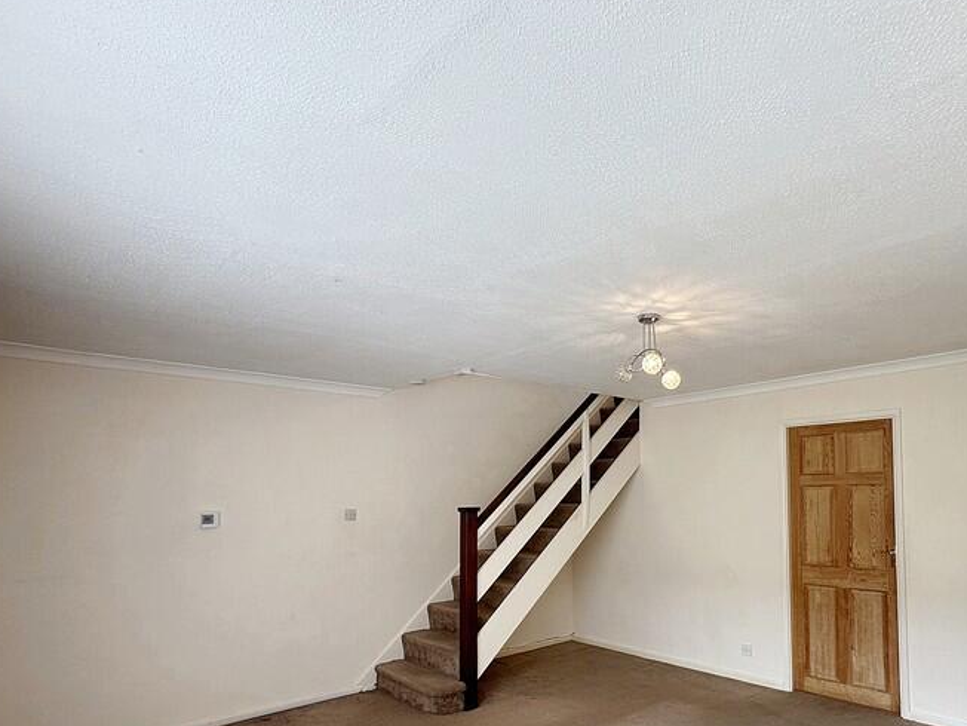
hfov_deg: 75.7
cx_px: 572
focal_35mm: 22
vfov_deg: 59.8
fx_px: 615
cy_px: 478
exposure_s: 1/100
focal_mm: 2.2
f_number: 2.2
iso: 64
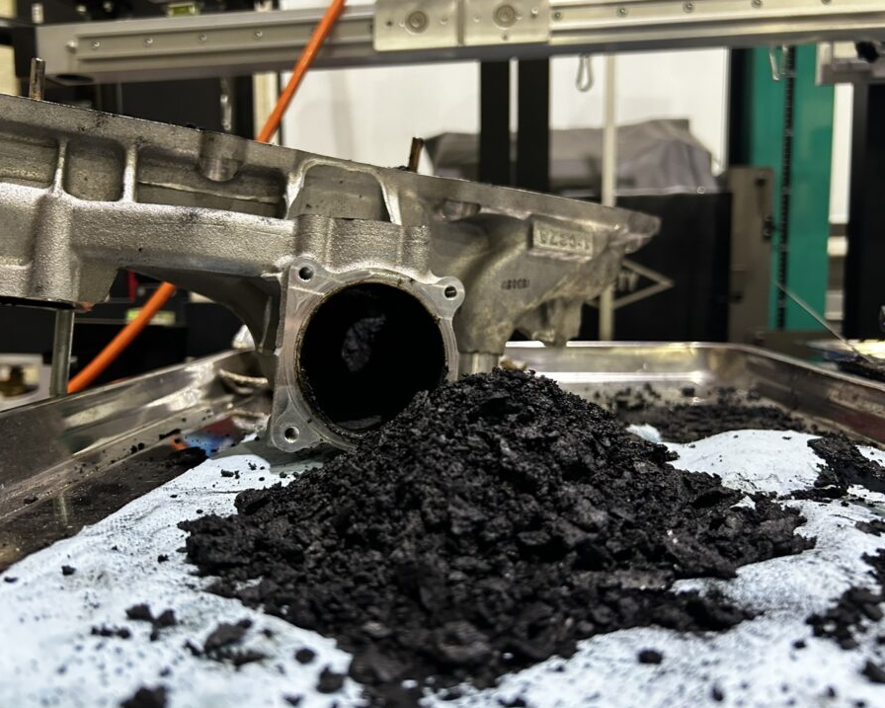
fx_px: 760
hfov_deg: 60.3
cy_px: 356
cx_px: 396
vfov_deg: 50.0
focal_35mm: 29
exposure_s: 1/59
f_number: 1.5
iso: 320
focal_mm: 5.7
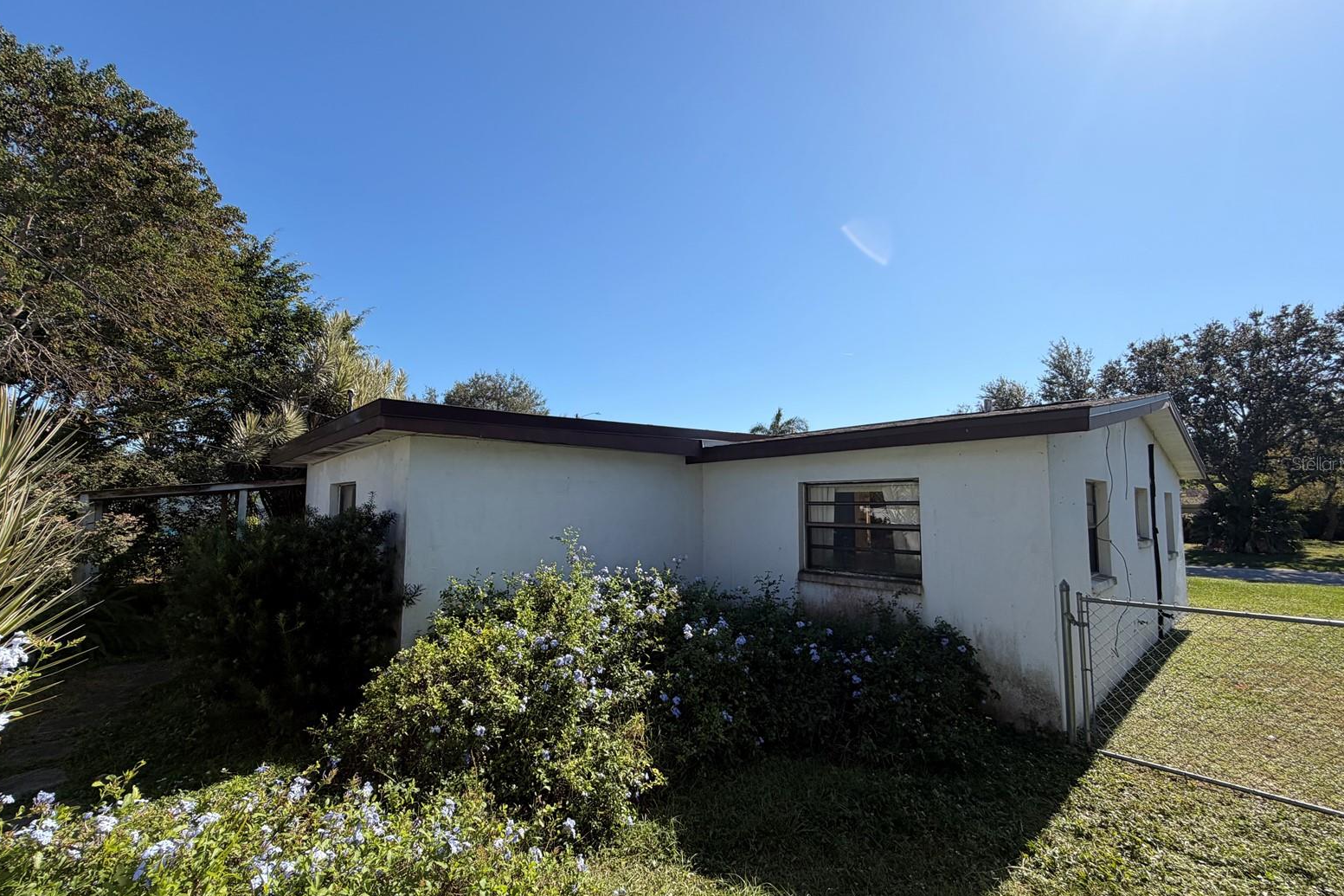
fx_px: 560
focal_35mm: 15
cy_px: 463
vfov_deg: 77.3
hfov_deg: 100.4
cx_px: 681
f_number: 2.2
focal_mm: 2.22
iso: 20
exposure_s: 1/853
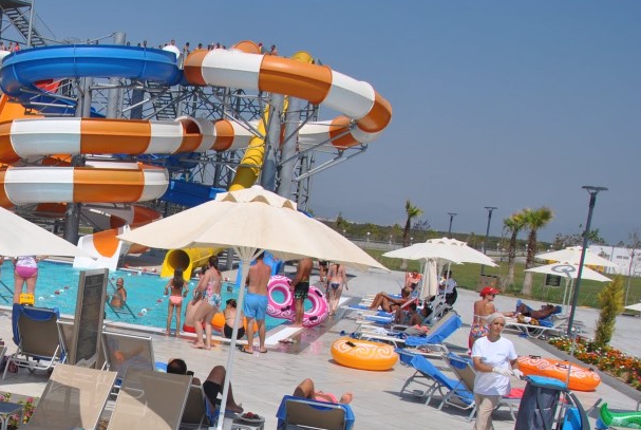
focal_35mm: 51
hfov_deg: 36.2
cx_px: 51
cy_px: 376
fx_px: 910
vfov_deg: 25.8
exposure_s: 1/400
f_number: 10
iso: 100
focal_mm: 18
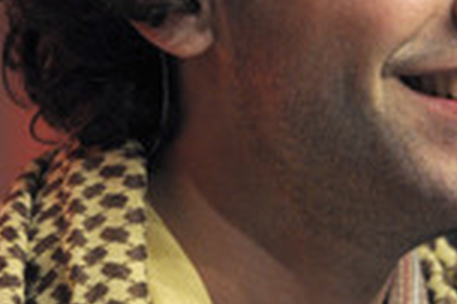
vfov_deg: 1.7
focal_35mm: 823
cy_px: -12
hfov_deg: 2.5
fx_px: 10442
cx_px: 379
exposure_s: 1/160
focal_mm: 185
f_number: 2.8
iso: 800
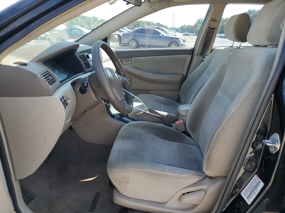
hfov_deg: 67.3
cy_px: 106
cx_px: 142
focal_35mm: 26
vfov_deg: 53.1
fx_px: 214
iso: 50
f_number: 1.5
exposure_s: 1/385
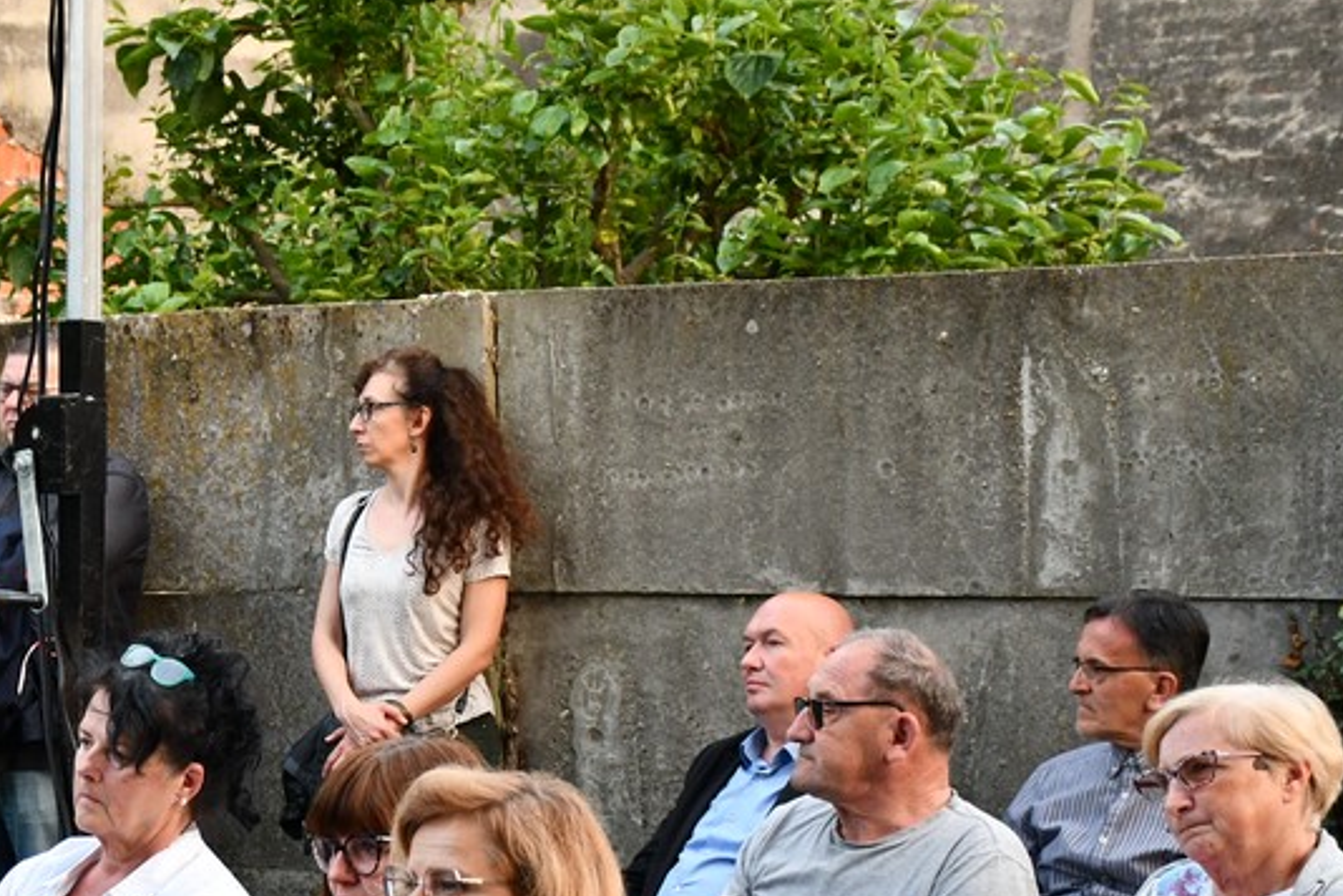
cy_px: 824
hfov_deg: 21.7
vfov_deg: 14.7
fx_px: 3432
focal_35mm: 92
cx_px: 184
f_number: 4
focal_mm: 32
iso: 800
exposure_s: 1/200
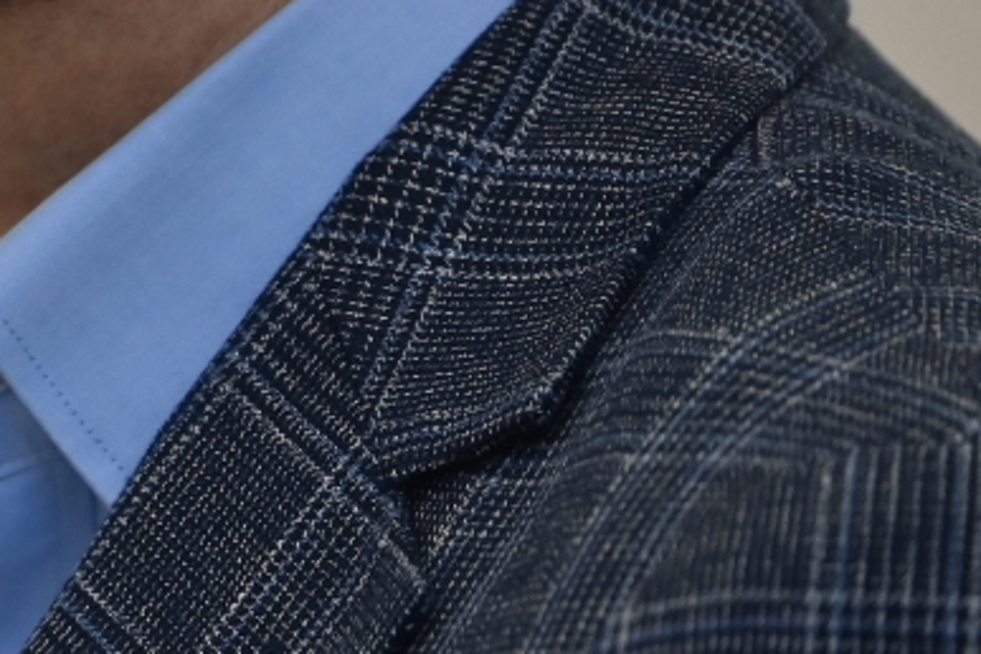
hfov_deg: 2.7
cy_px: -281
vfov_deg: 1.8
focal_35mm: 753
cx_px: -586
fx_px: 20518
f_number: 2.8
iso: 400
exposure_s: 1/400
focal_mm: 180
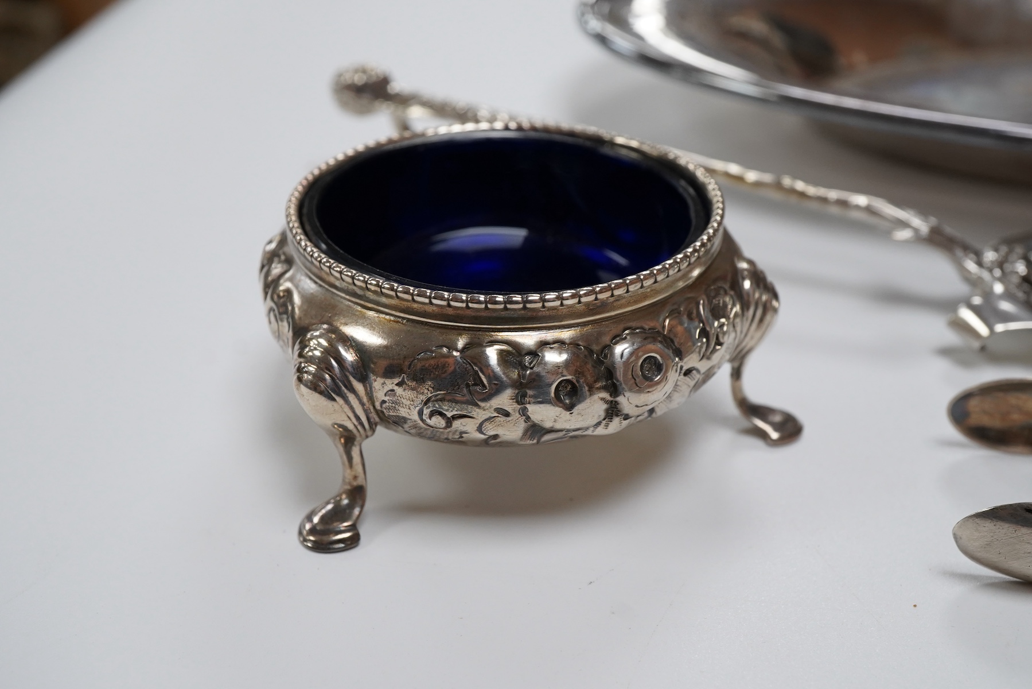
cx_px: 516
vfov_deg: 29.9
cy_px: 344
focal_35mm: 45
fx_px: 1290
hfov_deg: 43.6
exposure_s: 1/125
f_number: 13
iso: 1250
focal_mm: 30
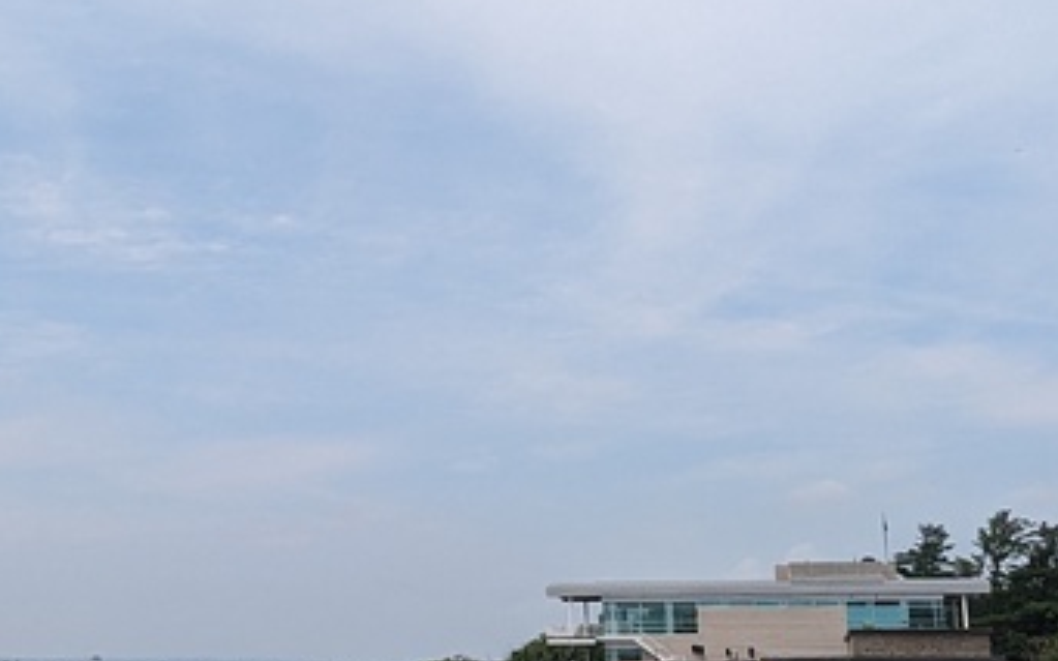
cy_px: 337
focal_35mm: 51
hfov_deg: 39.1
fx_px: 1470
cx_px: 344
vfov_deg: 25.3
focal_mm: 2.35
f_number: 2.2
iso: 63
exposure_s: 1/2119
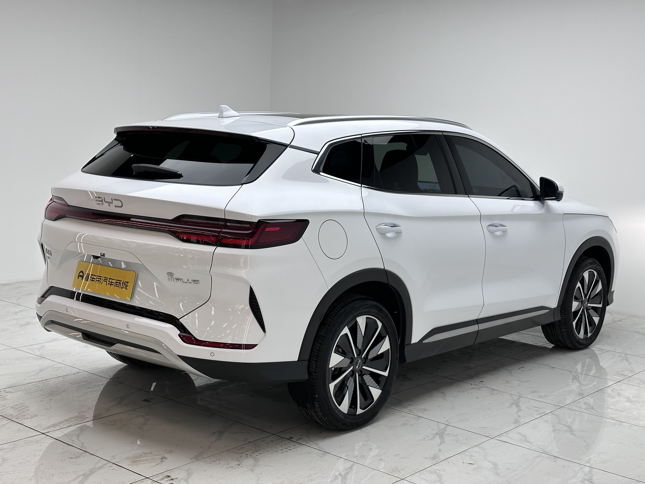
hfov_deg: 39.7
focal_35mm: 48
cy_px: 242
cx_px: 322
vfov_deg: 30.3
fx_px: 894
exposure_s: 1/171
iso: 50
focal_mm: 6.86
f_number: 1.78
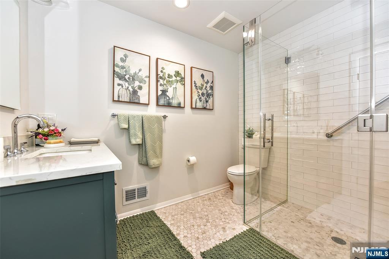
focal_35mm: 14
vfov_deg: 81.2
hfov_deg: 104.2
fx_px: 151
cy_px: 130
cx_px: 194
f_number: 5
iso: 500
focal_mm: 14
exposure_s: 1/40
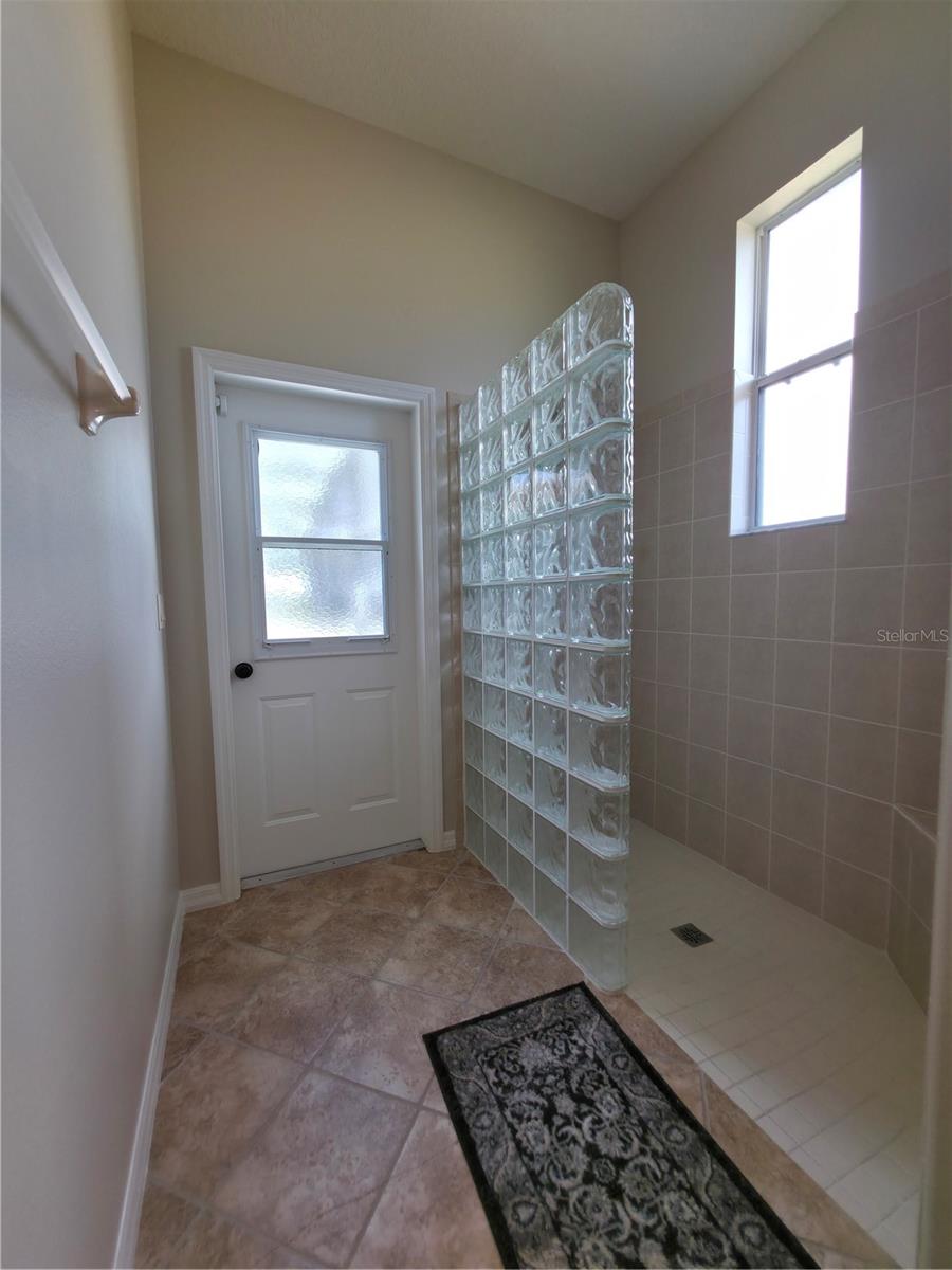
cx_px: 476
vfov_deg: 106.2
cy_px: 635
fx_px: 477
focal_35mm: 13
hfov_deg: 89.9
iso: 40
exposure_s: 1/60
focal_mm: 2.2
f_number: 1.9
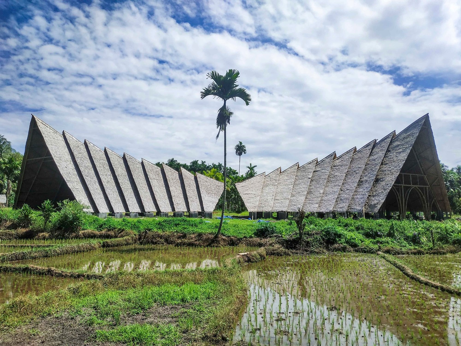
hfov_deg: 71.6
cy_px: 173
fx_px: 320
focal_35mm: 24
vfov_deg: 56.8
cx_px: 230
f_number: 1.9
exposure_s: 1/4499
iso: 100
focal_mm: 3.94
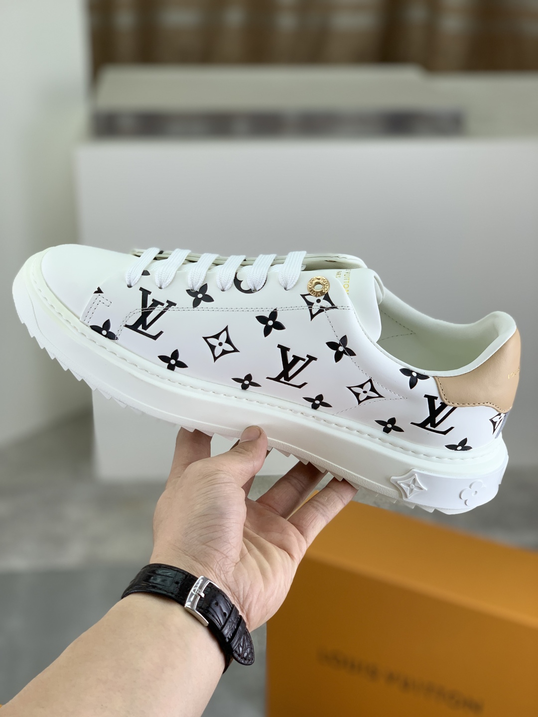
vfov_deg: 36.8
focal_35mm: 52
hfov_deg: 28.0
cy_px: 358
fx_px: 1078
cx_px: 269
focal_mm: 6
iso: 16
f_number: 2.4
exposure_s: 1/135
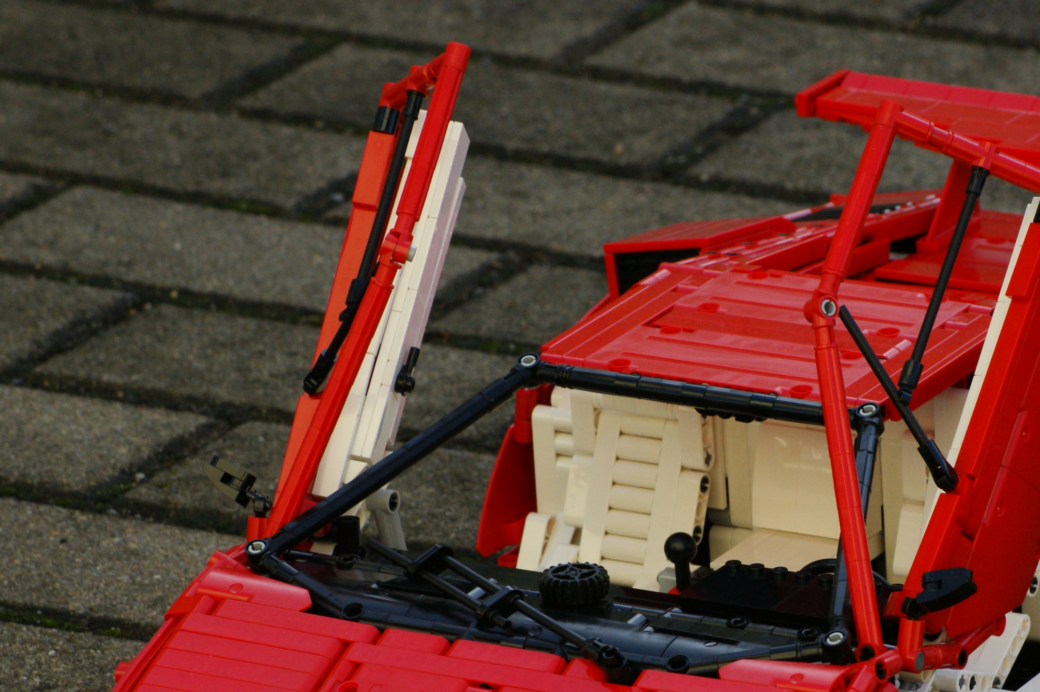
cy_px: 570
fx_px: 7189
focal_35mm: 249
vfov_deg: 5.5
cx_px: 751
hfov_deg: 8.3
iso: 400
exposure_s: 1/320
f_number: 9
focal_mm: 90
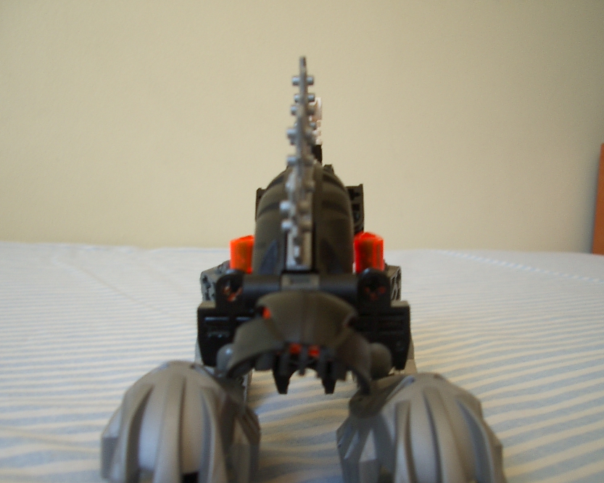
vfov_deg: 35.6
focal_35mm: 42
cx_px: 320
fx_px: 751
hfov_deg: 43.8
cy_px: 266
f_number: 2.6
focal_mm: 5.8
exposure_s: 1/80
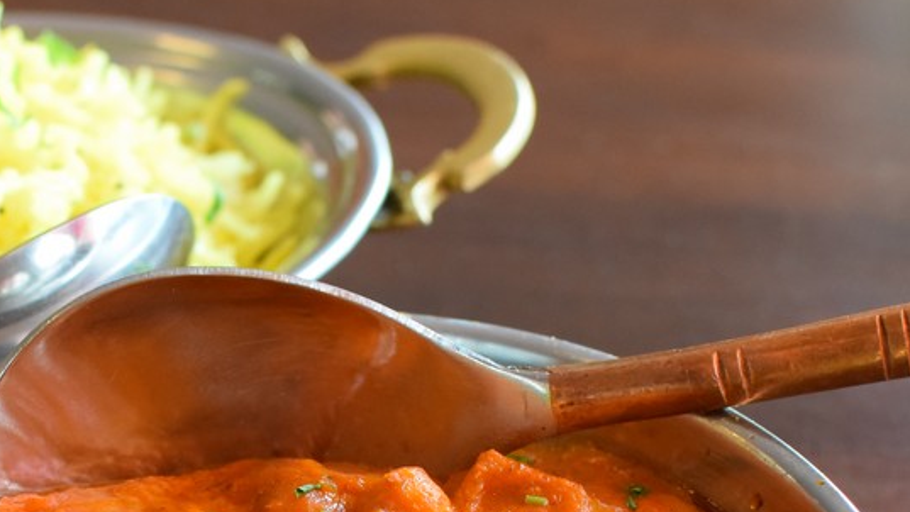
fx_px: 2777
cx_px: 212
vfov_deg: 10.4
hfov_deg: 18.5
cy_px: 531
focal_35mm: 115
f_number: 4
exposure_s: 1/125
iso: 1800
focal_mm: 35
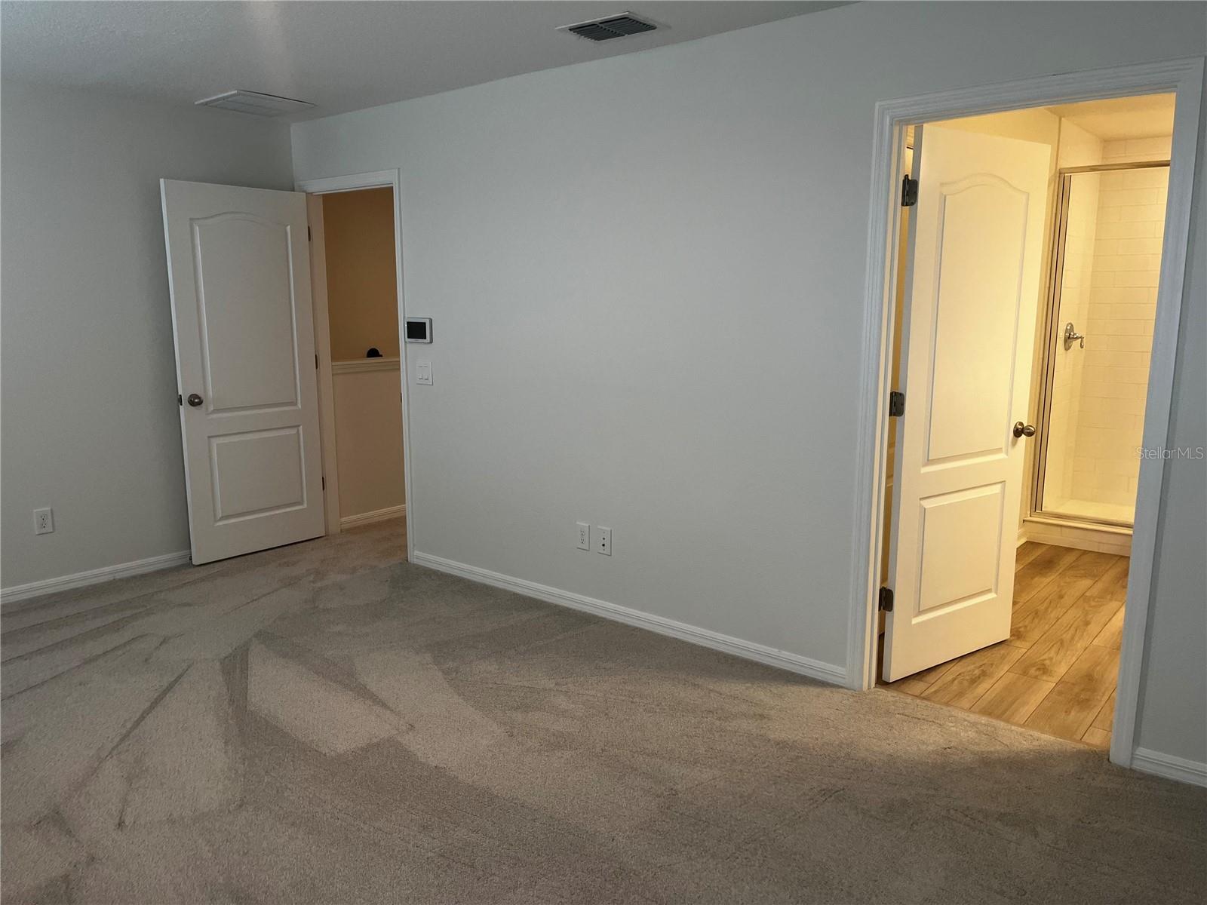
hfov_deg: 67.3
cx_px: 604
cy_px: 452
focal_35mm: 26
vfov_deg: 53.1
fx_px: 907
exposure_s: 1/120
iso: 125
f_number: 1.6
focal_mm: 5.1
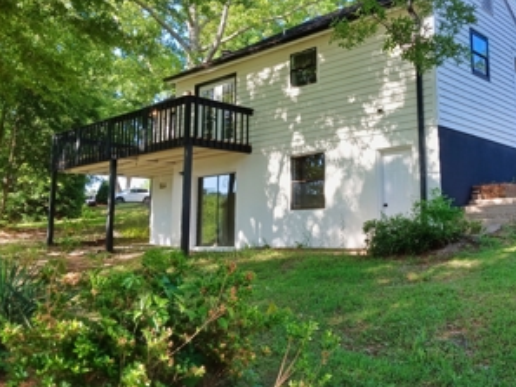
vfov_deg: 40.4
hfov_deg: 52.1
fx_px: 522
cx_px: 321
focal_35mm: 35
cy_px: 141
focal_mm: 3.98
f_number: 1.8
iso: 20
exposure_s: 1/114
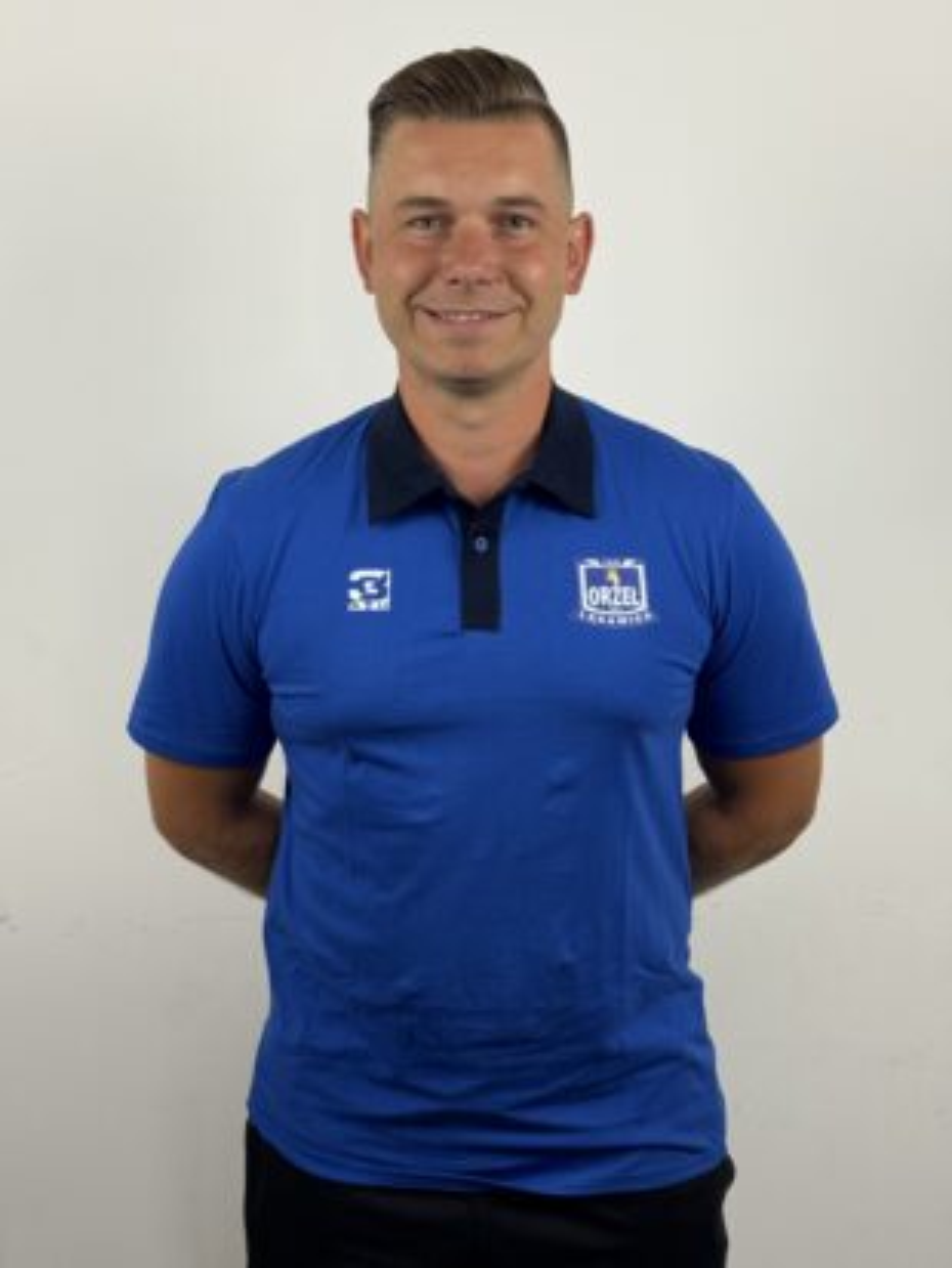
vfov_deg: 39.6
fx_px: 1759
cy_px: 634
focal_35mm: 48
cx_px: 476
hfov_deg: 30.3
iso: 80
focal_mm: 6.76
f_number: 1.78
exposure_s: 1/100
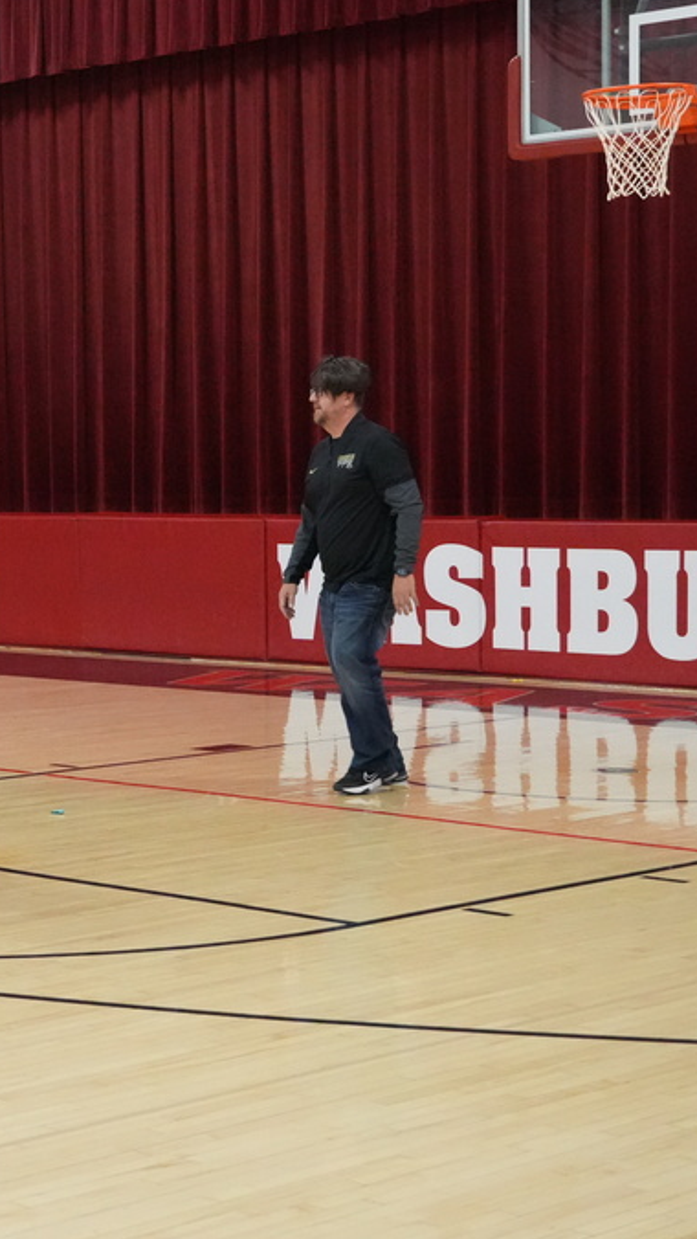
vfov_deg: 26.2
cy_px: 620
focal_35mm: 81
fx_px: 2660
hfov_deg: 14.5
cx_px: -141
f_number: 5.6
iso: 8000
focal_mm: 34
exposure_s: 1/400
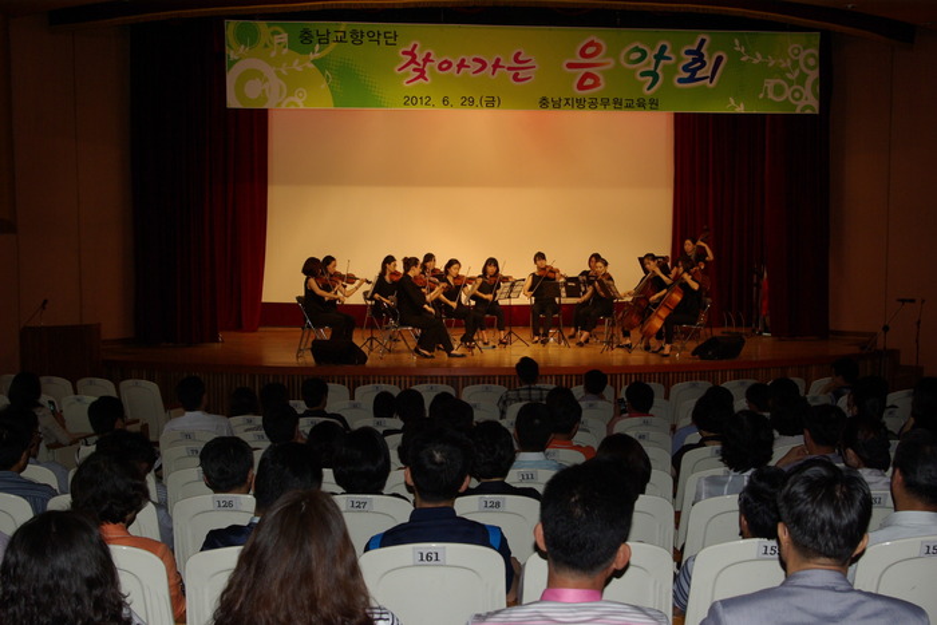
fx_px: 1210
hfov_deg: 42.3
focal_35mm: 46
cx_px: 468
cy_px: 312
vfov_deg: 29.0
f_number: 6.7
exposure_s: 1/45
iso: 400
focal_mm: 31
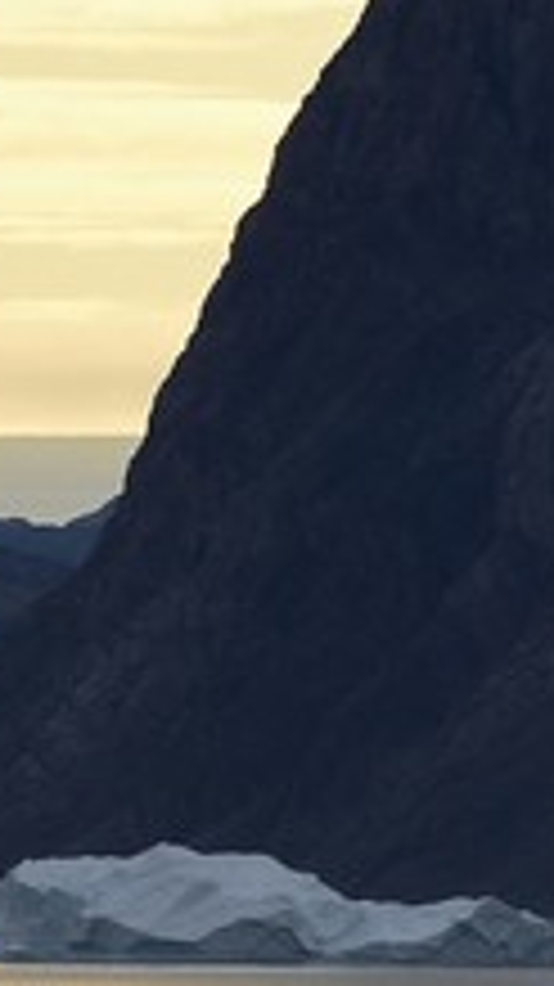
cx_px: -2518
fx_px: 40029
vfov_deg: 1.4
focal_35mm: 1531
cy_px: 1018
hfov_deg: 0.8
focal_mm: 200
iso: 200
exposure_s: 1/320
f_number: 10
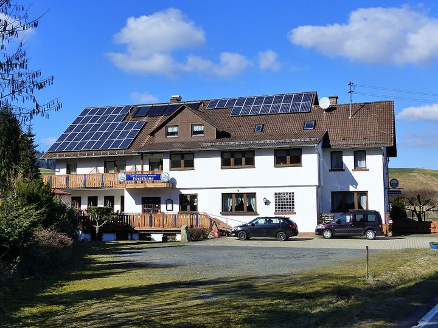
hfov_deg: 38.9
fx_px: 620
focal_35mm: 49
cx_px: 219
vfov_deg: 29.7
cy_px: 164
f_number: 4
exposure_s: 1/1300
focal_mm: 8.7
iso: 250
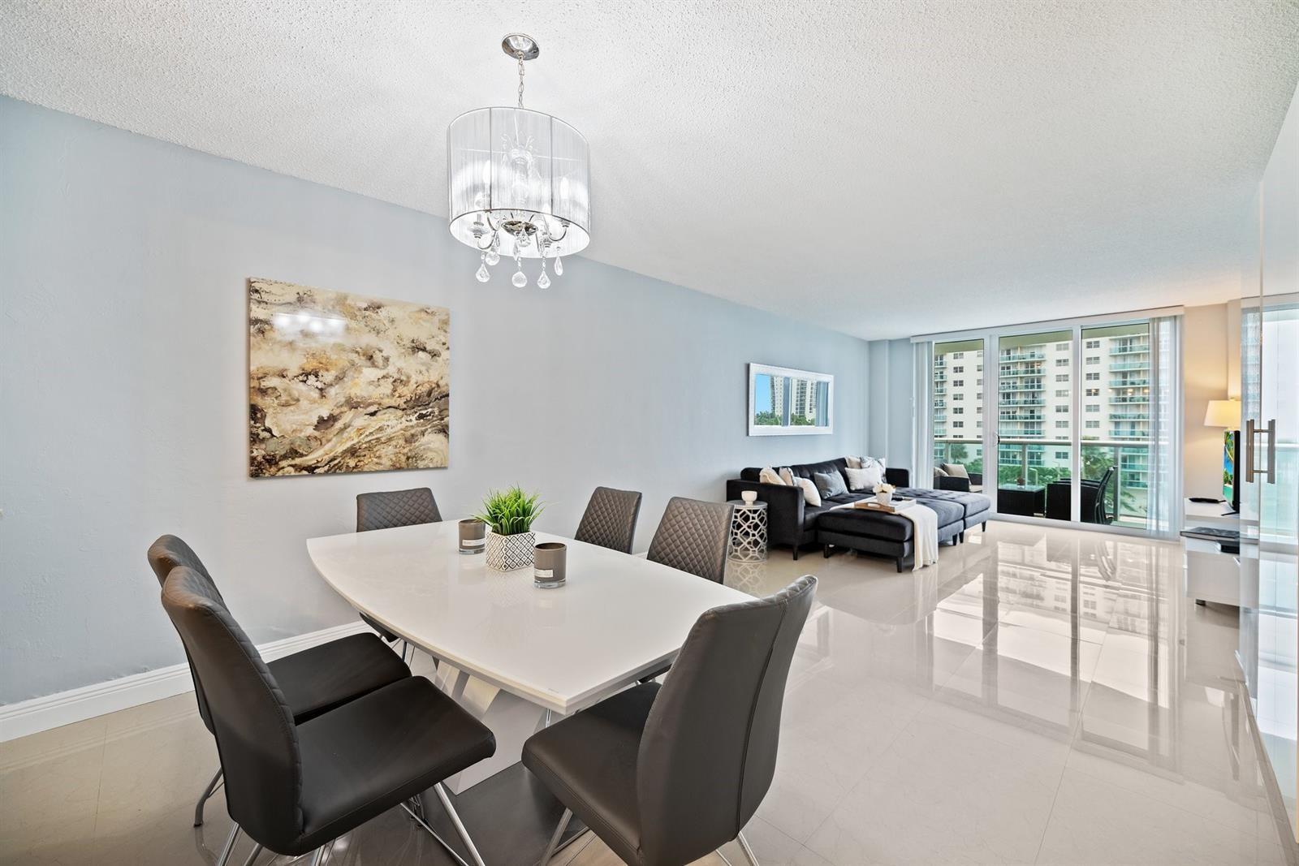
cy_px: 433
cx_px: 650
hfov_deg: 104.2
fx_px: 505
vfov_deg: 81.2
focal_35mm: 14
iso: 160
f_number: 2.8
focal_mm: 14
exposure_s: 1/13
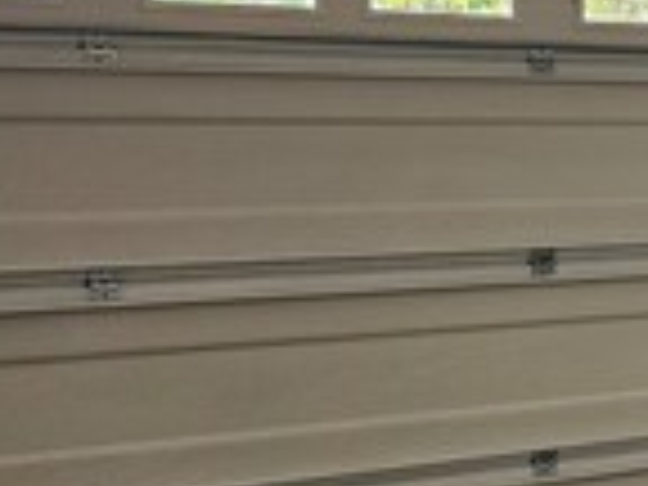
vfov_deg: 14.5
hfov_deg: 16.4
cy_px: 184
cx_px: 1134
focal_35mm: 102
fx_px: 1909
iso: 125
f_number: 1.8
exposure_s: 1/120
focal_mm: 5.4
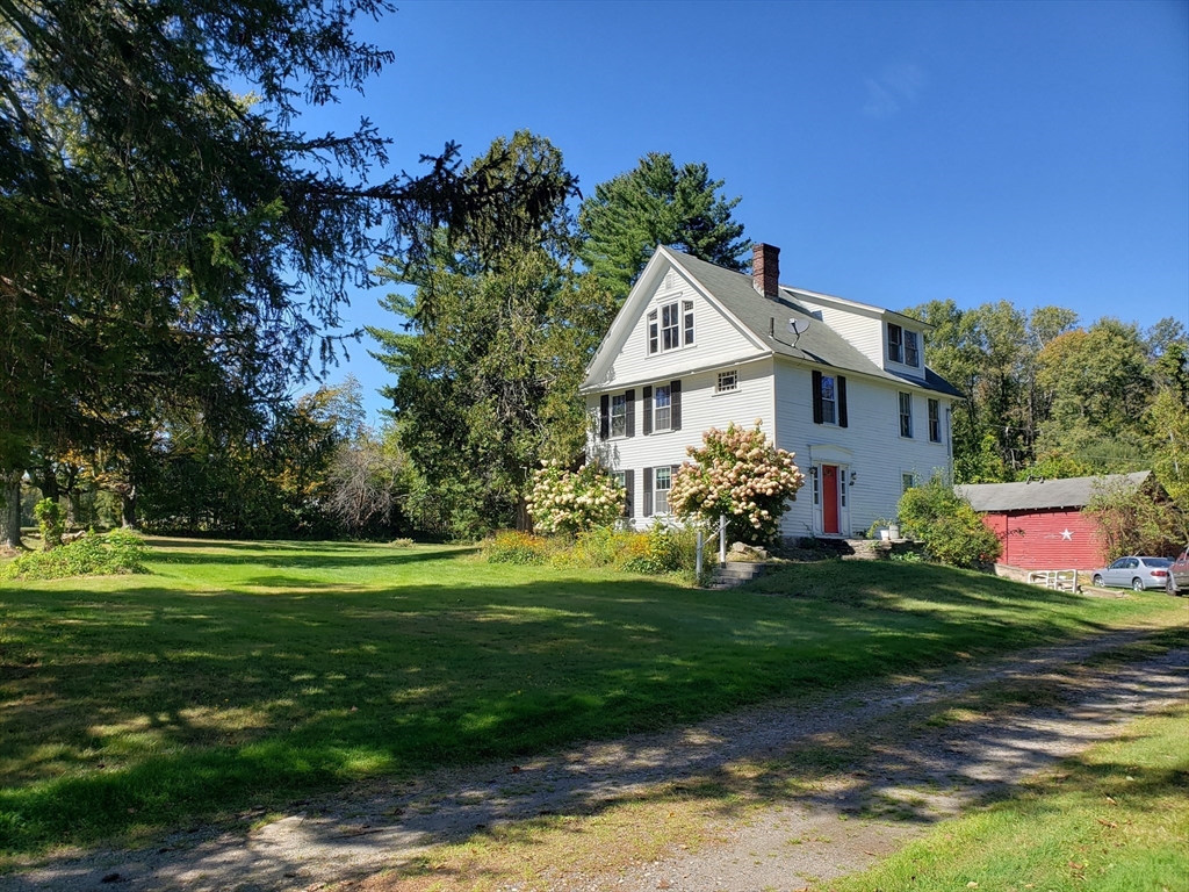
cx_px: 594
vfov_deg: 53.1
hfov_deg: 67.3
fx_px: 893
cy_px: 446
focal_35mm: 26
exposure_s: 1/850
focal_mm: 4.3
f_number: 2.4
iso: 50
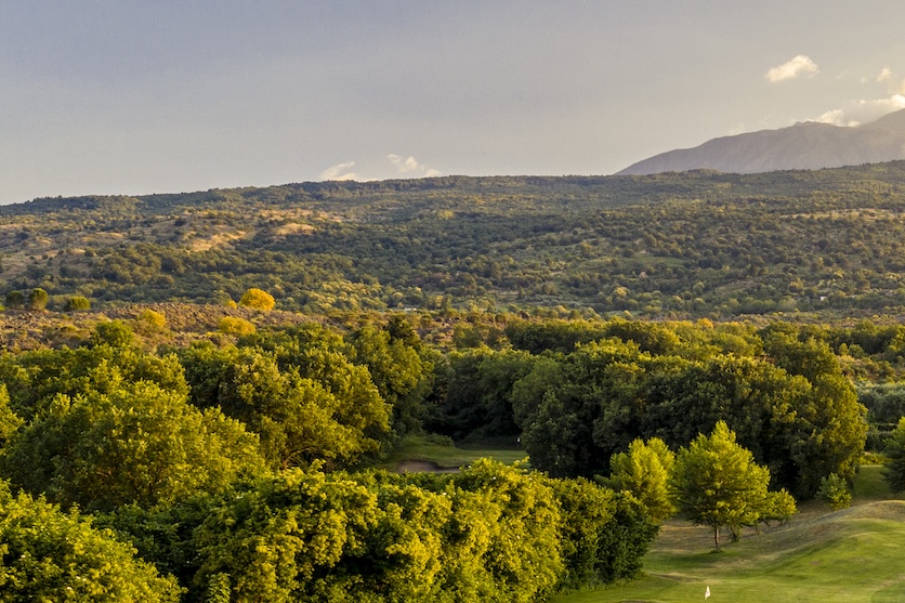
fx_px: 1684
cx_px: 798
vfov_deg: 20.1
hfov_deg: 29.0
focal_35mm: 67
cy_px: 475
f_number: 6.3
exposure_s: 1/30
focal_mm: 10.26
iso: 100
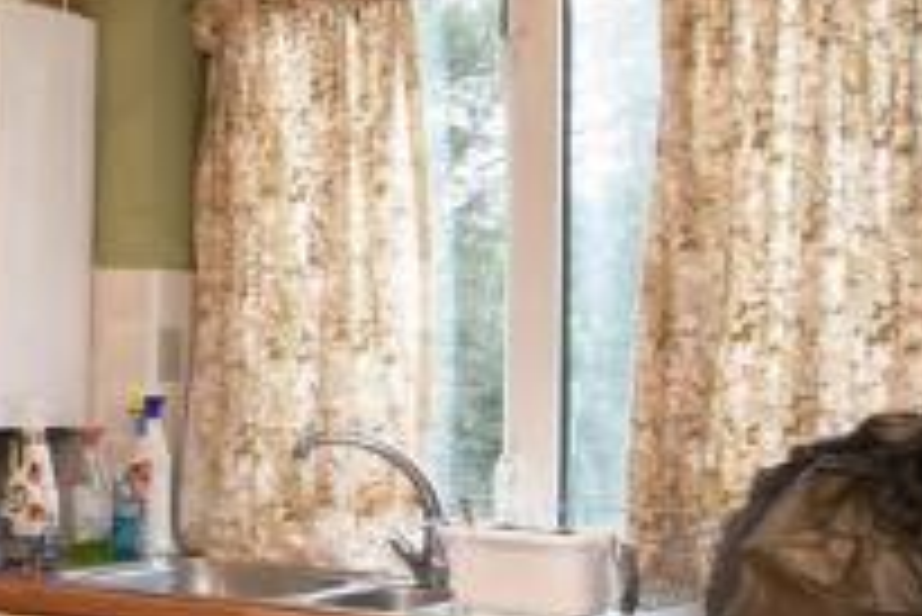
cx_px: -387
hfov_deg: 22.9
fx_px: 1922
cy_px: 371
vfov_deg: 18.2
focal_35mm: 75
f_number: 8
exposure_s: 1/4
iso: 400
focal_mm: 10
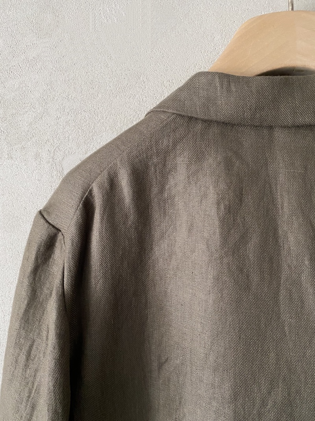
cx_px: 158
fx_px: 316
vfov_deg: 67.3
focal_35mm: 26
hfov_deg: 53.1
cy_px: 210
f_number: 1.8
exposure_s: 1/77
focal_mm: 4.25
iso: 125
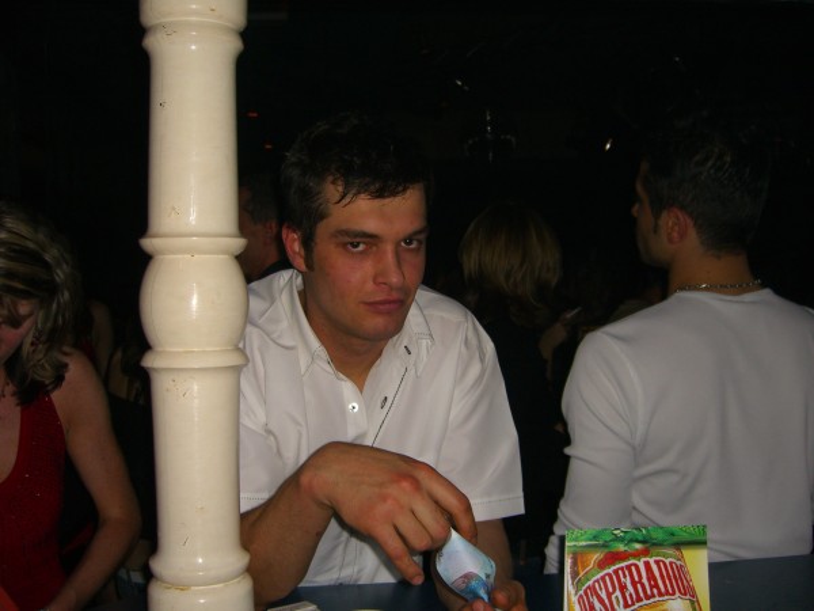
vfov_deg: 37.7
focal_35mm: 38
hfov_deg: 49.0
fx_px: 894
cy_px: 306
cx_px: 407
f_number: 2.8
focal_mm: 7.9
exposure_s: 1/60
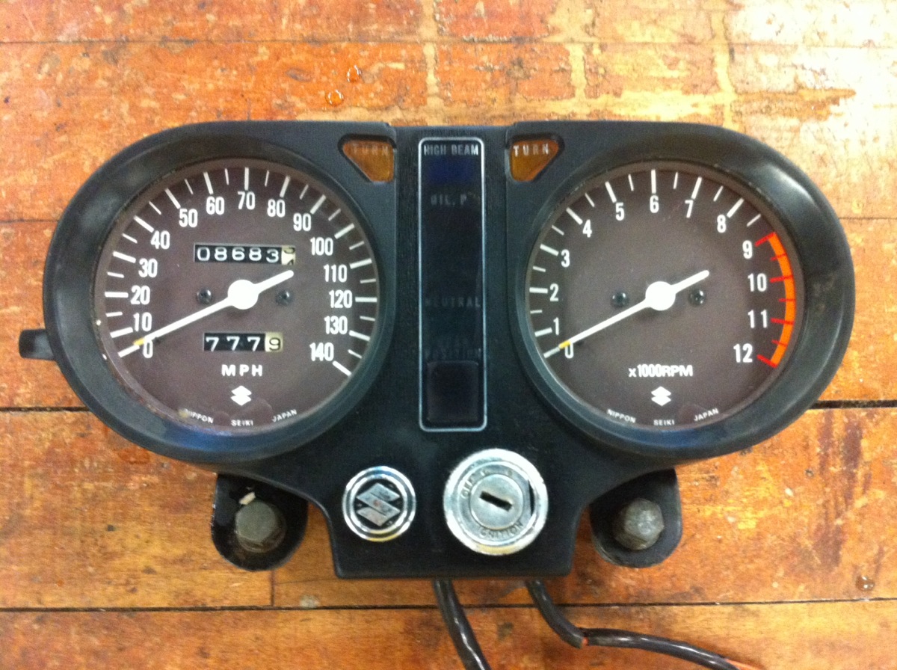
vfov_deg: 40.6
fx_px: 906
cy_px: 335
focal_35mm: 35
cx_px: 448
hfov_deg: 52.7
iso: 640
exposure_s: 1/15
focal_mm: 3.85
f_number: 2.8
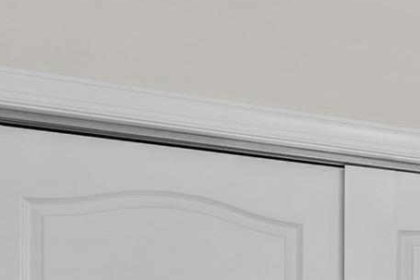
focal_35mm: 72
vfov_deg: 17.2
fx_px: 840
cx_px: 730
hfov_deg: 20.7
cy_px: 411
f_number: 8
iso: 100
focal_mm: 16
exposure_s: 1/4
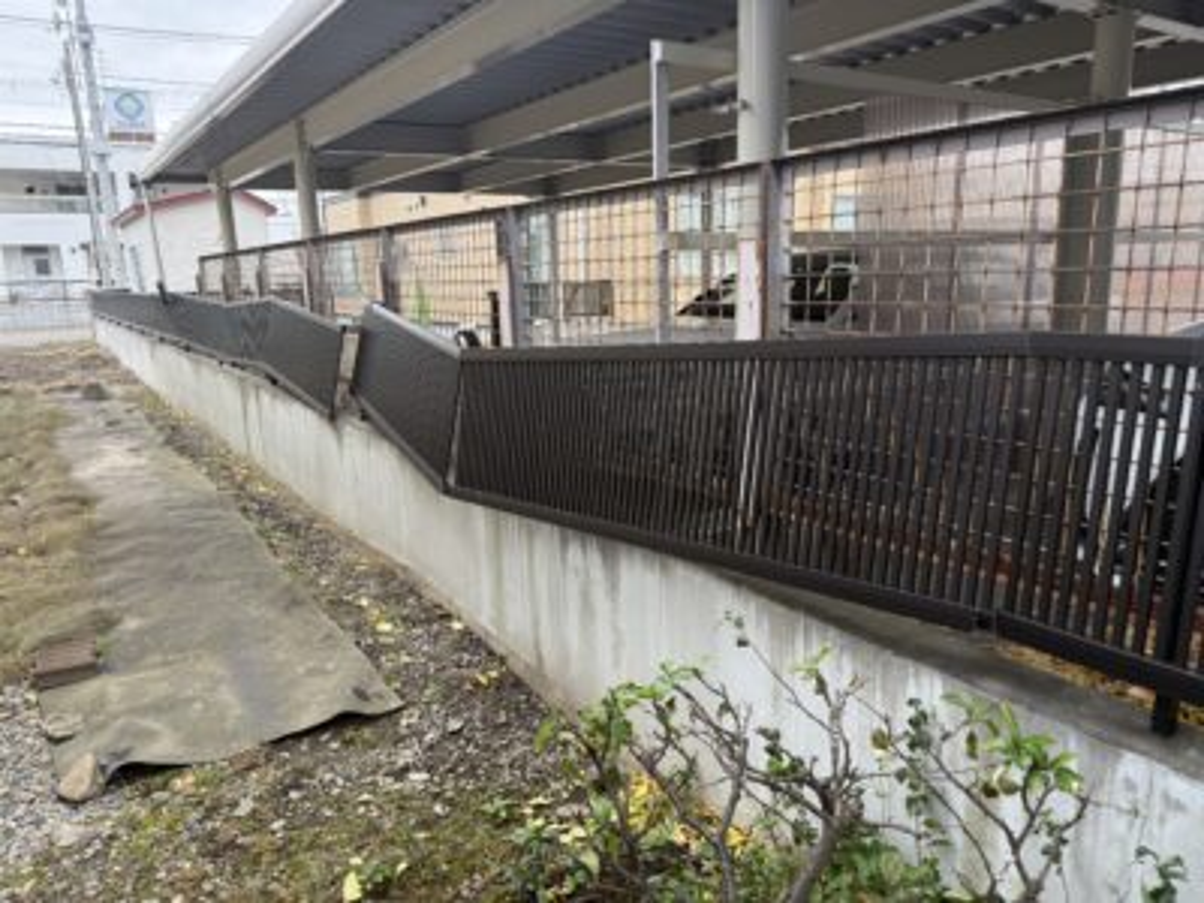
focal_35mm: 24
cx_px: 602
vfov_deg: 56.8
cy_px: 452
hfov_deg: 71.6
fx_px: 835
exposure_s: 1/345
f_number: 1.78
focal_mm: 6.76
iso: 100
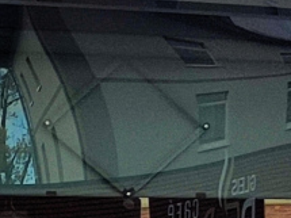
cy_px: 320
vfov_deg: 5.5
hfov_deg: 7.2
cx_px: -236
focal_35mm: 266
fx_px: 2235
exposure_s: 1/633
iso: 50
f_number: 1.79
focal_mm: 4.71
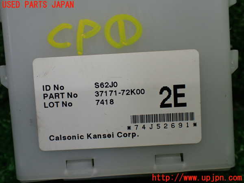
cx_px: 122
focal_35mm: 38
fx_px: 268
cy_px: 92
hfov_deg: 49.0
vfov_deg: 37.7
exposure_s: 1/160
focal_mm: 6.83
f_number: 2.7
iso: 250
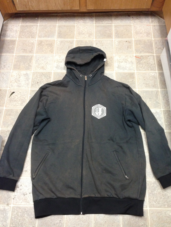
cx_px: 86
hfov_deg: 41.8
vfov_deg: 54.0
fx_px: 224
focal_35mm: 34
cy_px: 114
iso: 250
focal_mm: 4.13
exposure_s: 1/20
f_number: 2.4
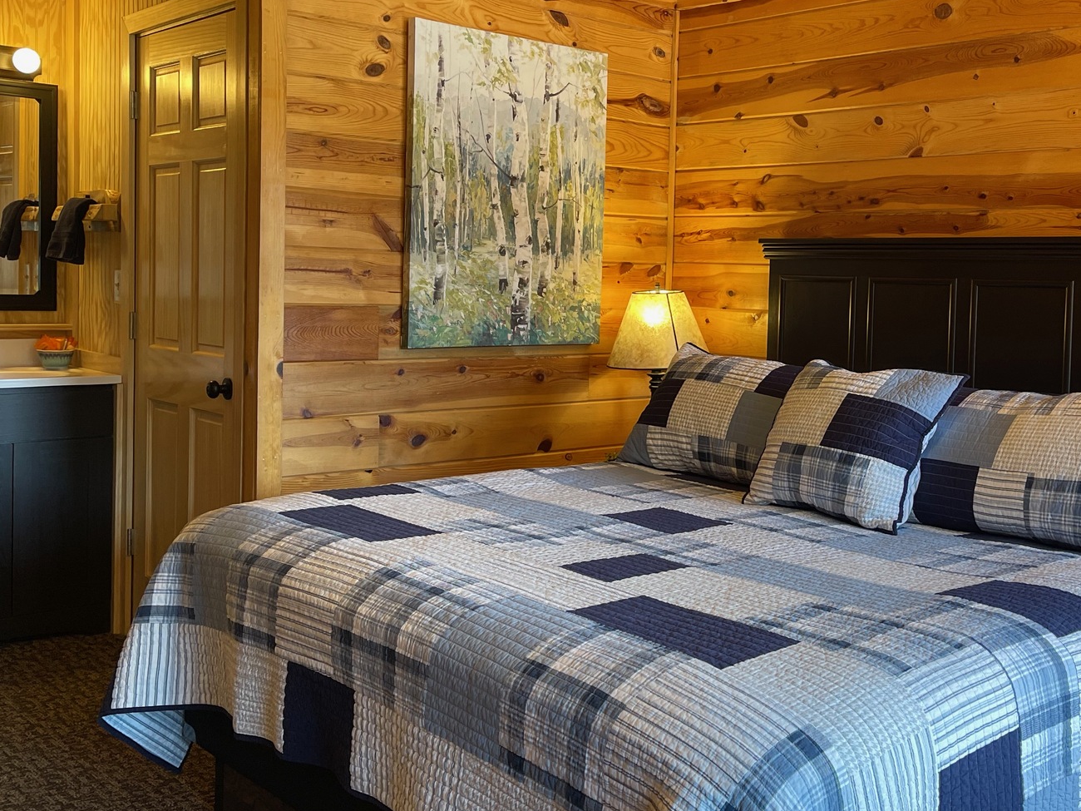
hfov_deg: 46.0
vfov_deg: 35.9
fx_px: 1249
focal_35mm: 40
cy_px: 339
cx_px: 725
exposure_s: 1/120
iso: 100
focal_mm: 5.1
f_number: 1.6
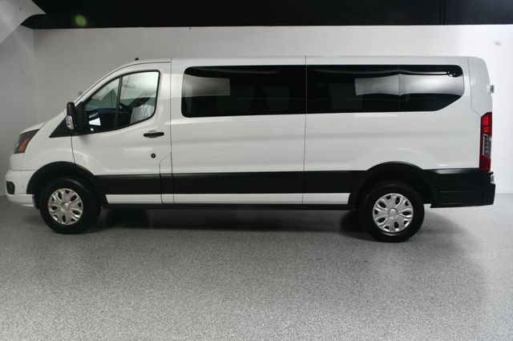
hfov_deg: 62.0
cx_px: 256
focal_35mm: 30
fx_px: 427
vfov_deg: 43.6
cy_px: 170
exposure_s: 1/160
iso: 100
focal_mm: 20
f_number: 13
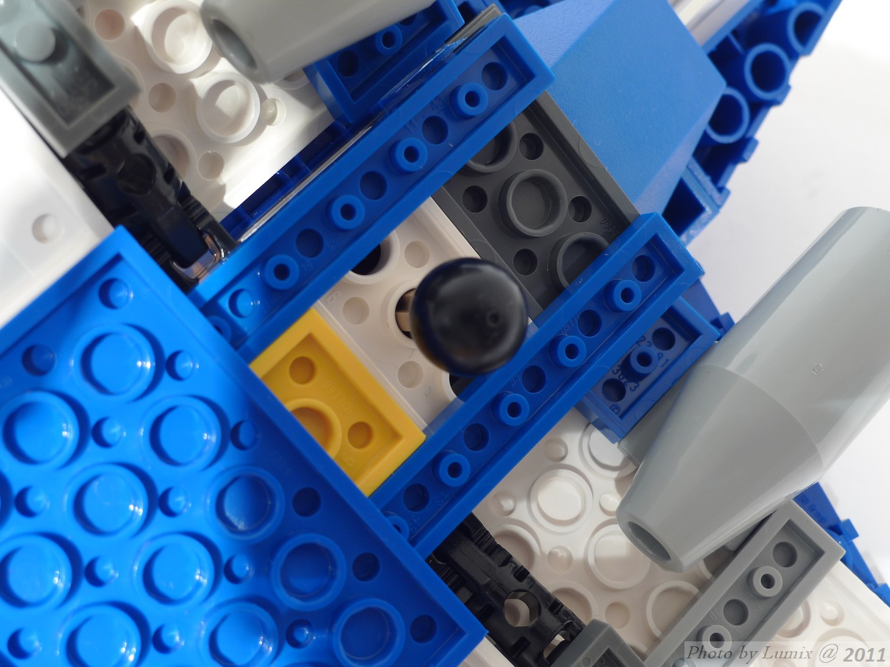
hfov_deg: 39.7
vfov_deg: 30.3
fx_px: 1234
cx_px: 445
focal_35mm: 48
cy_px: 334
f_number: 4.5
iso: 80
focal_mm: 10.2
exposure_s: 4
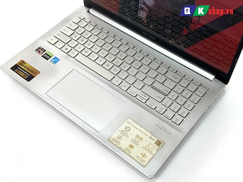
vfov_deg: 30.3
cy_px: 91
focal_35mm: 48
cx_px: 122
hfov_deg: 39.7
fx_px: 337
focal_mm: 6.76
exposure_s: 1/215
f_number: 1.78
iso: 64
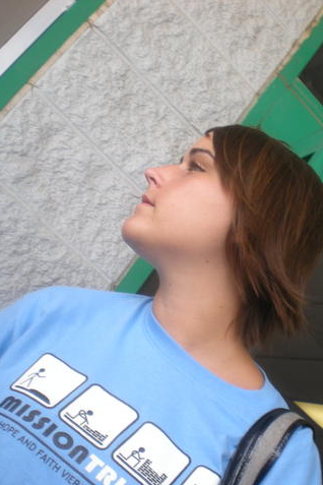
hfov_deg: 25.4
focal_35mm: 53
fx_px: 713
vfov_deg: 37.5
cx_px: 201
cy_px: 243
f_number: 3.1
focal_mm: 6.3
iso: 64
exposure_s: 1/79.7
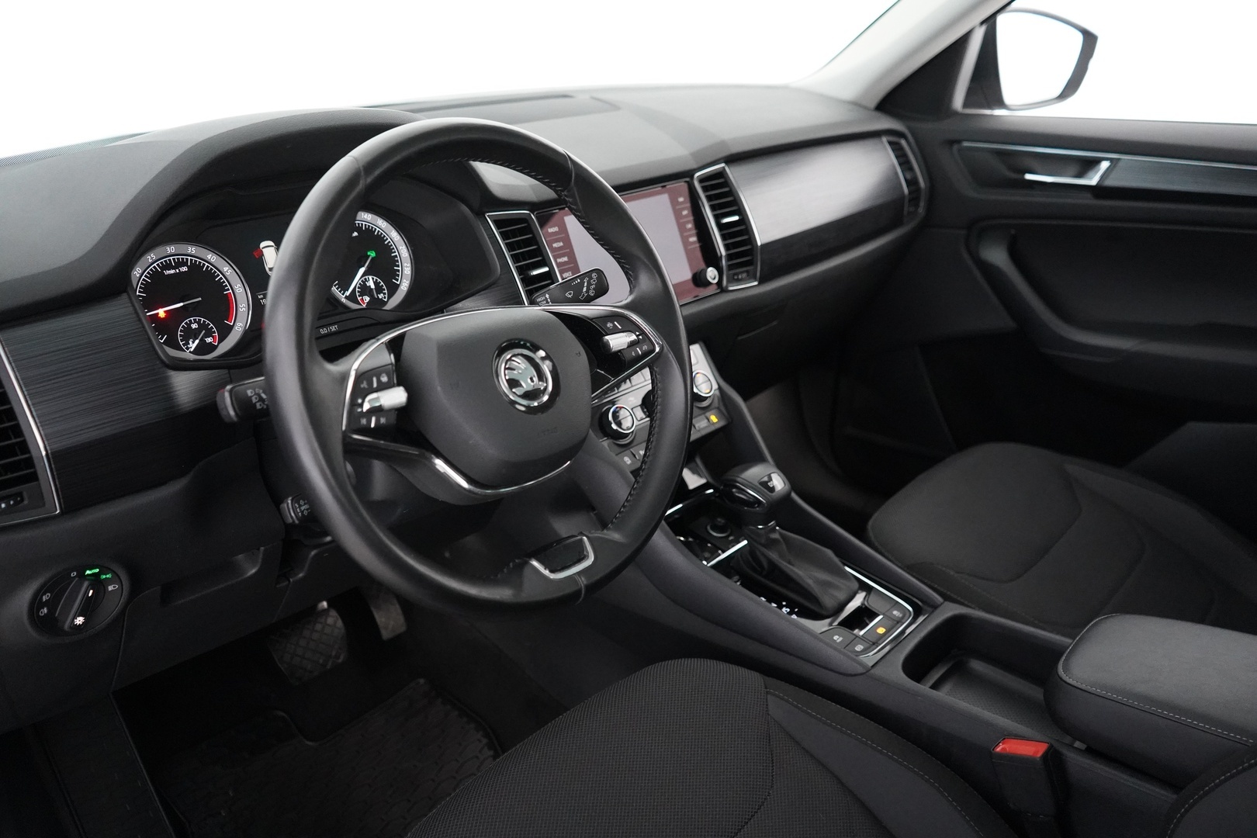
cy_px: 419
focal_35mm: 28
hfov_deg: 65.5
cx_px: 628
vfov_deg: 46.4
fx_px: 978
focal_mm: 28
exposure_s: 1/80
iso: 10000
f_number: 3.5
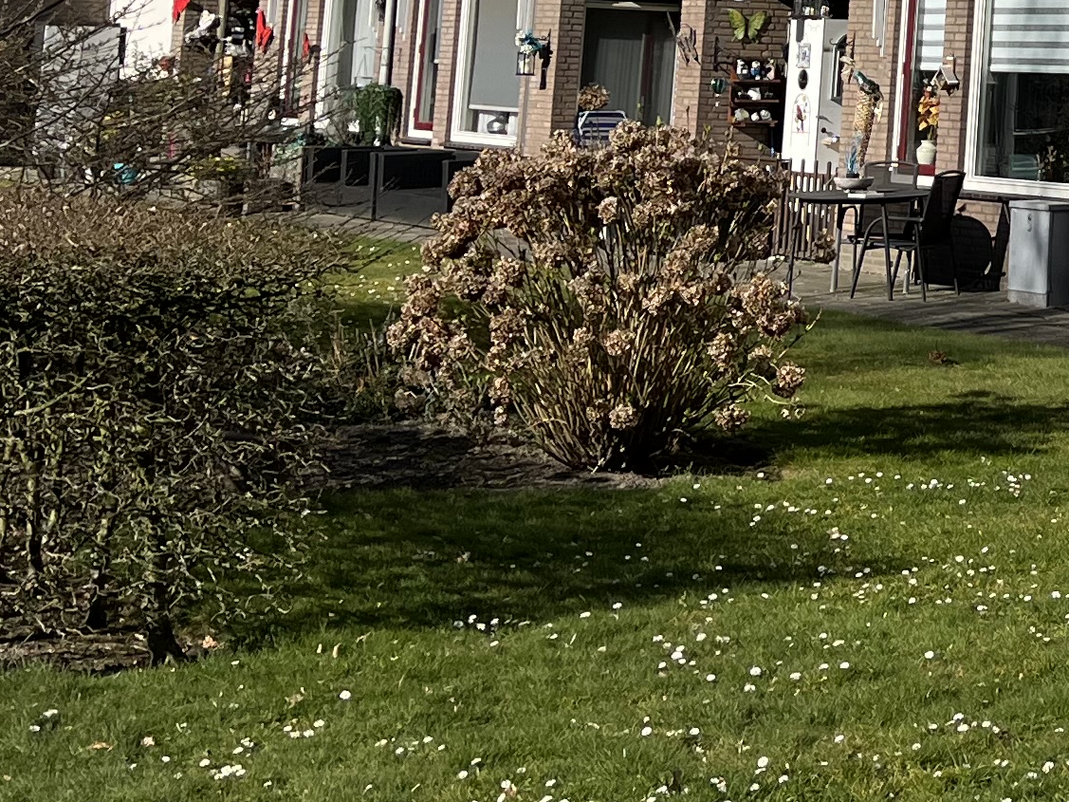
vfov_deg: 14.9
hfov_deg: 19.2
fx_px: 2872
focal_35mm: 93
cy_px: -340
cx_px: 1450
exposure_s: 1/4854
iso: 50
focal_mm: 5.1
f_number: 1.6
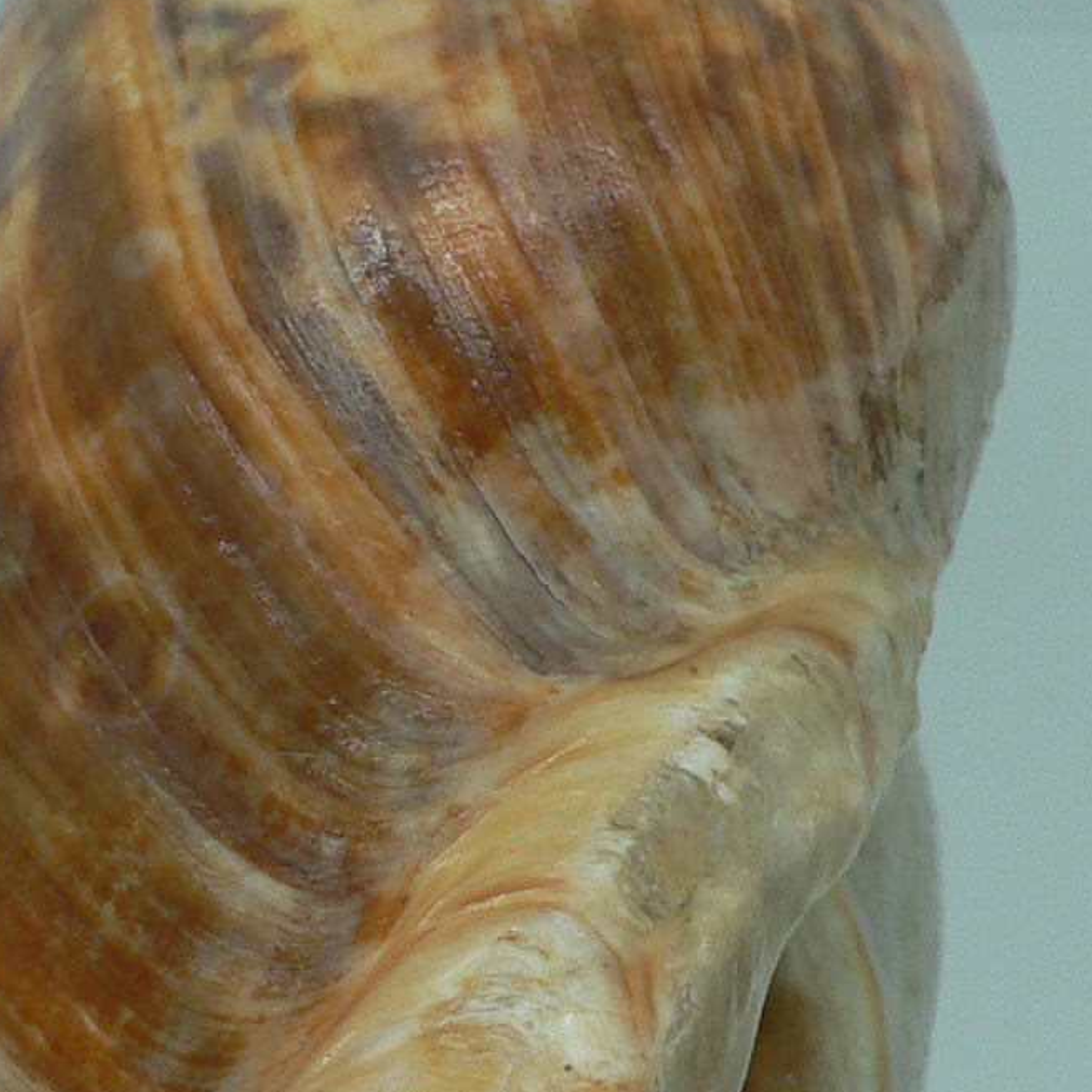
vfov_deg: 18.3
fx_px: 3391
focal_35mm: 95
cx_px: 325
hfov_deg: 18.2
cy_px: 604
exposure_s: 1/60
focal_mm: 4.6
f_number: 2.8
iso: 80
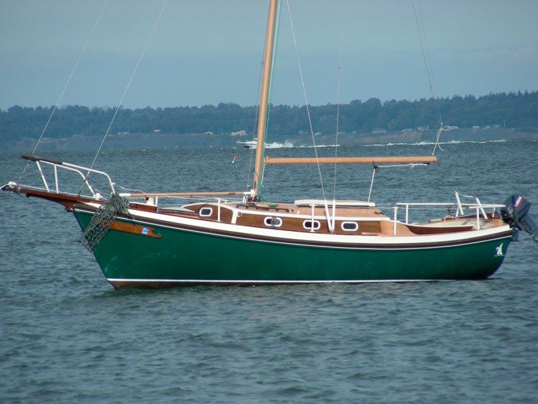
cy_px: 202
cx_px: 269
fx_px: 5906
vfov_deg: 3.9
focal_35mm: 380
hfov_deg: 5.2
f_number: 4
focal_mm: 63.3
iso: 50
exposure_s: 1/575
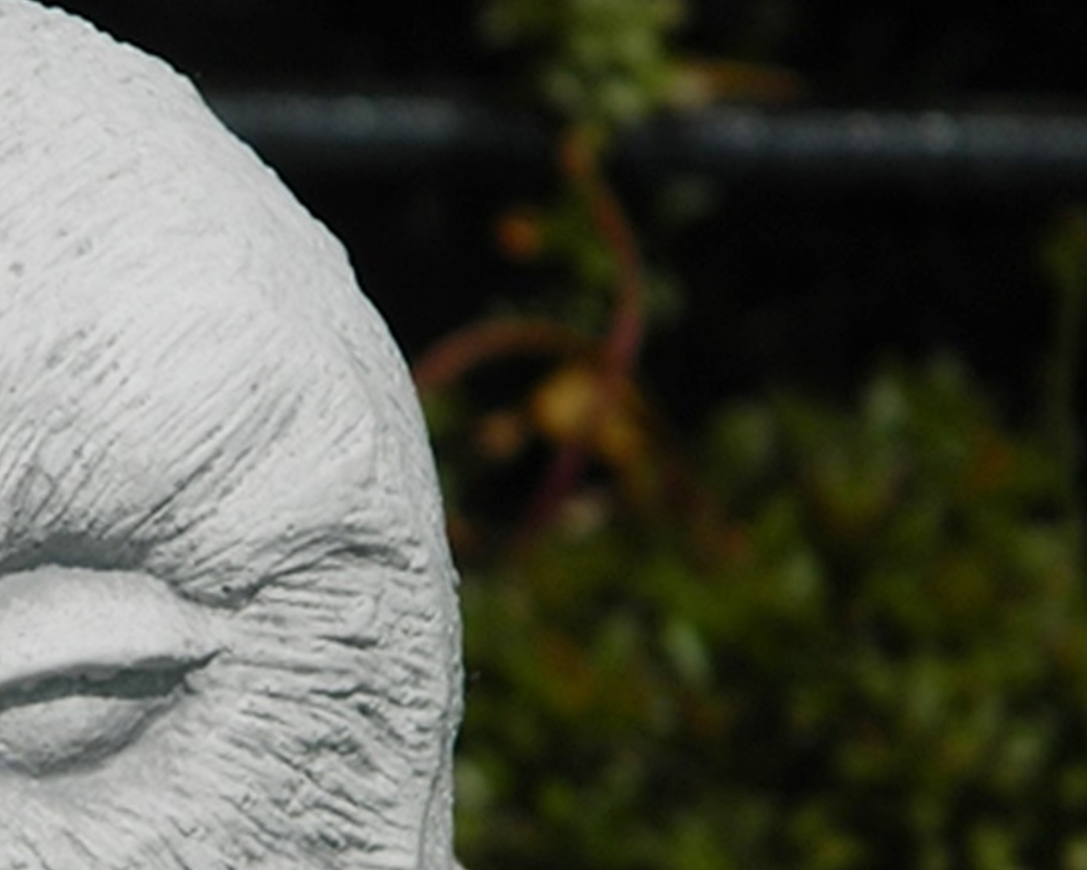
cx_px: -55
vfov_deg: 3.3
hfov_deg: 4.1
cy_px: 774
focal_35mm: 471
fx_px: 15157
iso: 80
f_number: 15.2
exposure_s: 1/200
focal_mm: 39.7
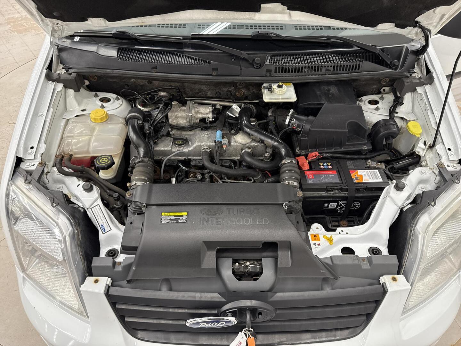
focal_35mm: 24
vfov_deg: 56.8
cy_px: 173
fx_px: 320
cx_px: 230
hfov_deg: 71.6
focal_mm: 6.76
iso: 160
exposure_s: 1/50
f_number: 1.78
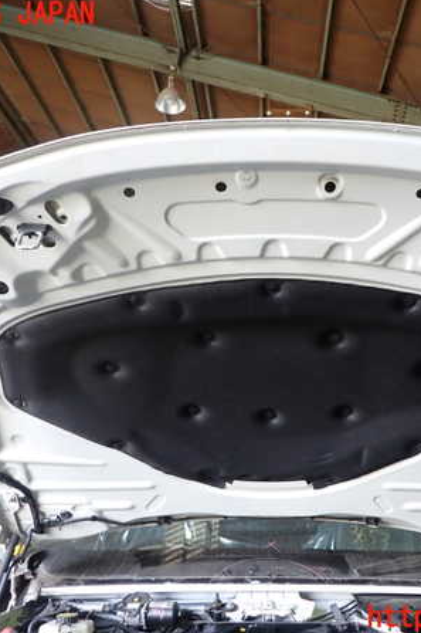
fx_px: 614
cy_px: 316
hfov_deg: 37.6
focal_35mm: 35
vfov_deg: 54.5
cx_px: 262
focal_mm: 4.5
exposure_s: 1/40
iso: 200
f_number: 2
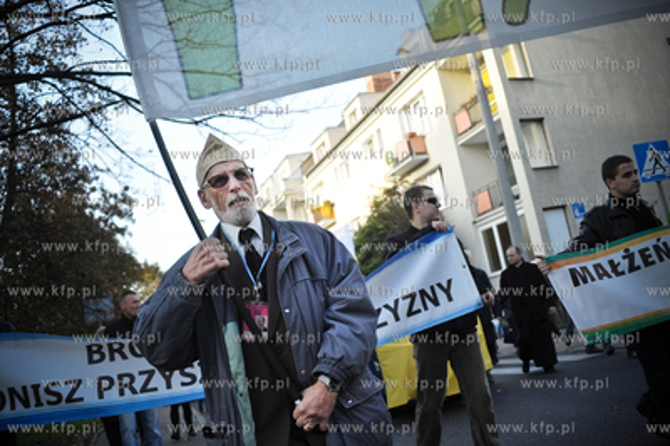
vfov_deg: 37.8
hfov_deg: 54.5
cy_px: 223
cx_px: 335
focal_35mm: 35
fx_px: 651
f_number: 5.6
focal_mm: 35
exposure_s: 1/500
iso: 400
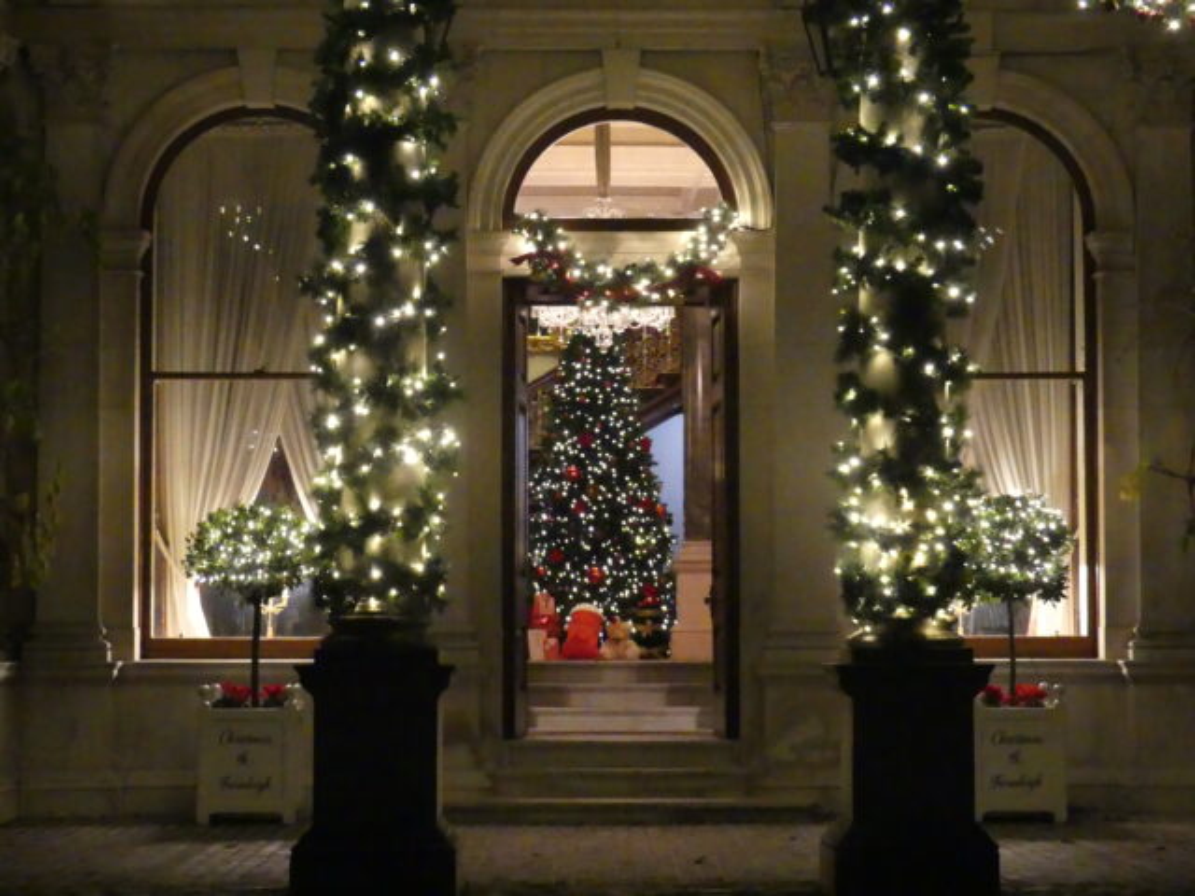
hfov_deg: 25.0
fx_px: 2693
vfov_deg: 18.9
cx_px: 598
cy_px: 448
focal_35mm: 78
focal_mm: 14
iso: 3200
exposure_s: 1/80
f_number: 2.8
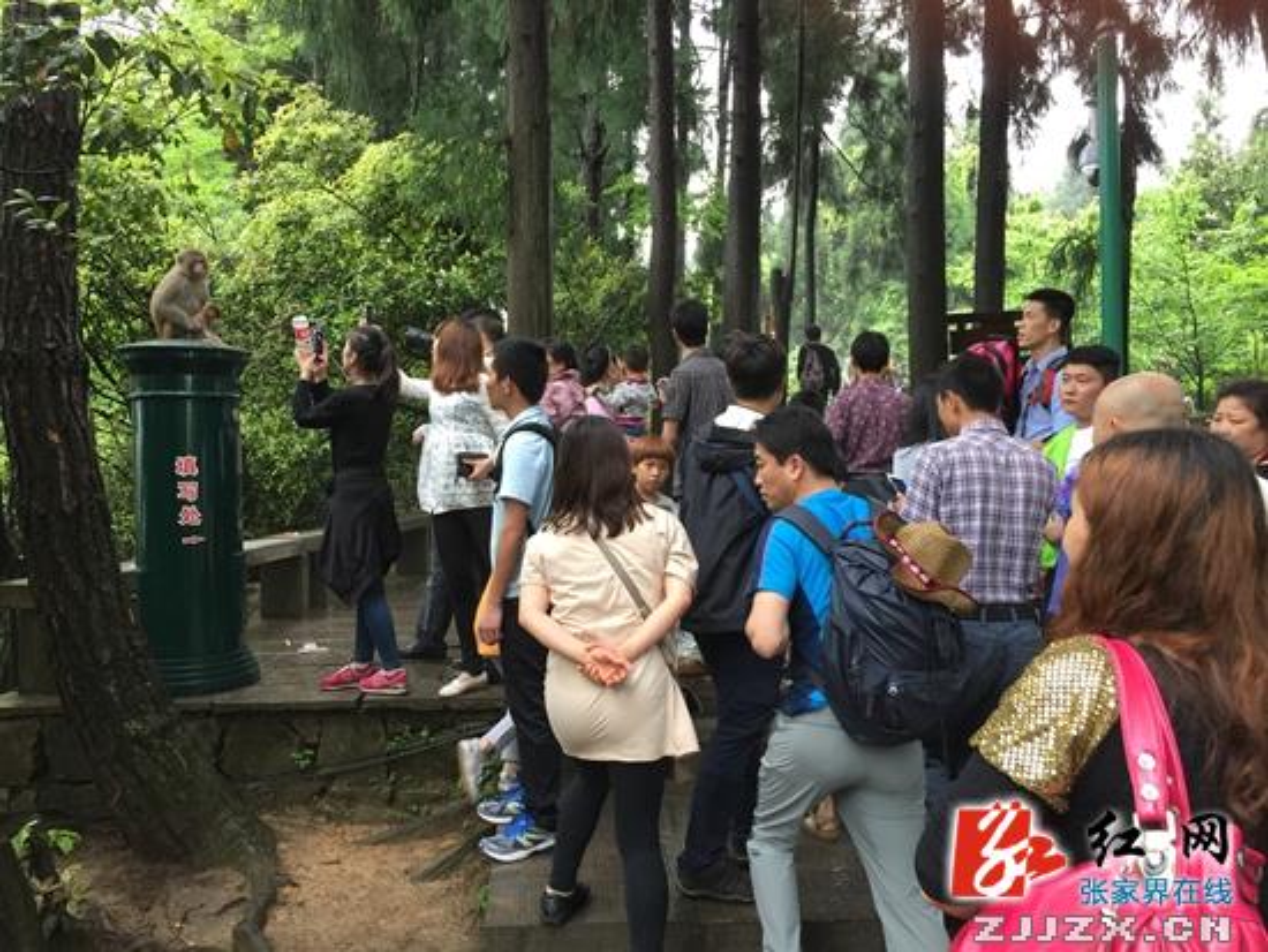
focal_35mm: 29
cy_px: 476
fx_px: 1063
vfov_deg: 48.3
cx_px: 634
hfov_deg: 61.6
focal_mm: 4.15
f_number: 2.2
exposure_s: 1/40
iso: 32
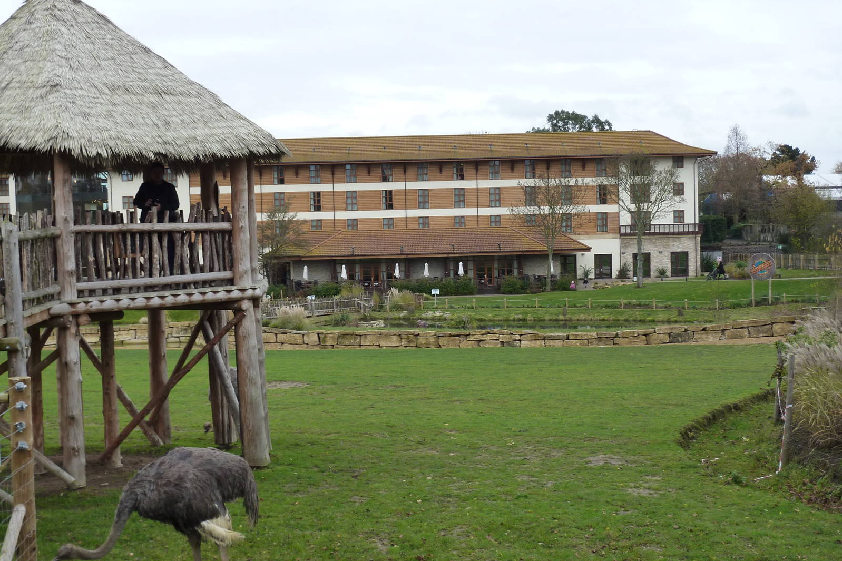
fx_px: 1169
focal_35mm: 50
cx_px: 421
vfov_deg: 27.0
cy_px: 281
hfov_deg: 39.6
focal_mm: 7.9
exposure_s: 1/50
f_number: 3.8
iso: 125
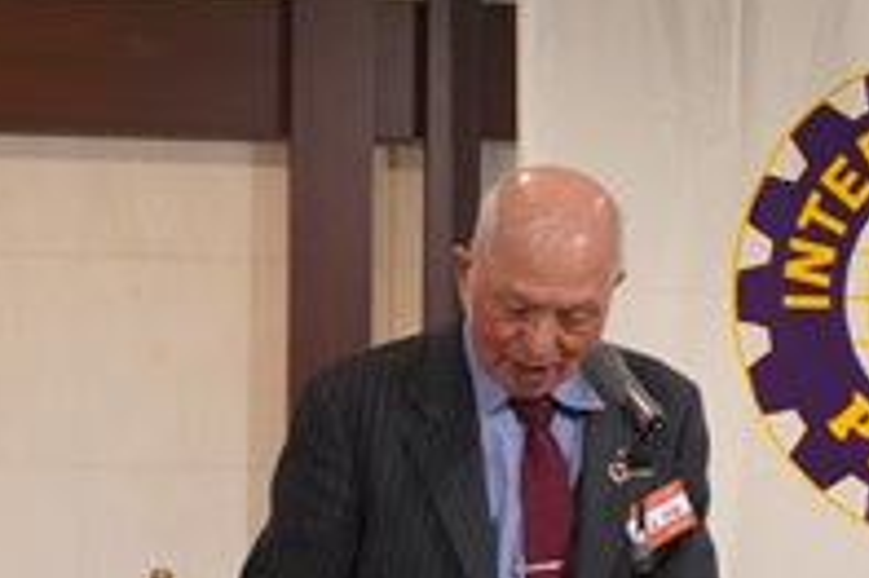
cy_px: 446
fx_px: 4740
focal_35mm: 197
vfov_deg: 7.0
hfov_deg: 10.5
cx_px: 300
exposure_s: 1/160
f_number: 5.6
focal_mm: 43
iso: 3200
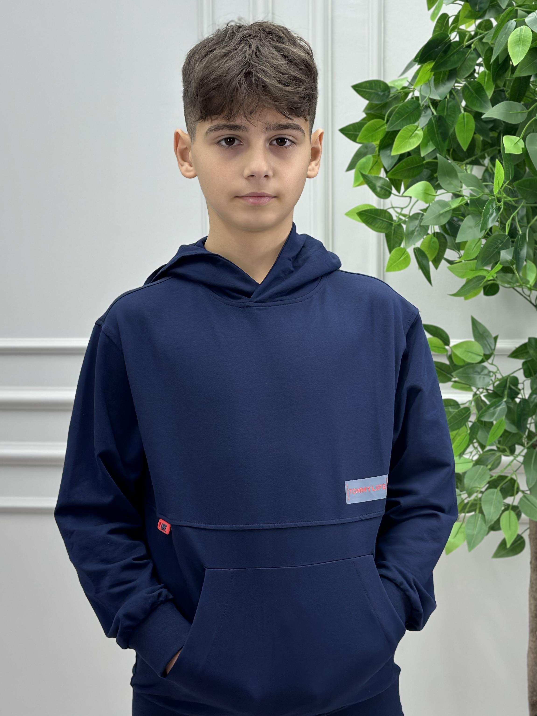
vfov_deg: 30.7
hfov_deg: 23.3
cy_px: 326
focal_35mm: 63
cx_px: 244
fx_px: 1303
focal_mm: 6.86
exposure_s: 1/135
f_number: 1.78
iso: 64
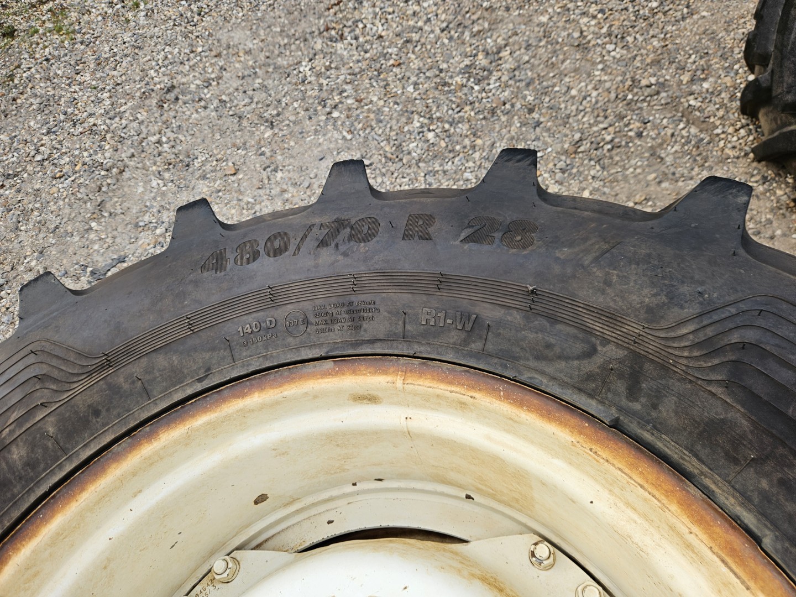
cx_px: 398
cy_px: 298
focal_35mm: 23
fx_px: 529
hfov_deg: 73.9
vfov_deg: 58.9
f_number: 1.8
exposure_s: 1/180
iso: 25
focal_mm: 5.4
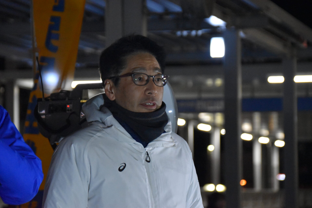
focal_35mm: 232
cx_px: 156
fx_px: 2015
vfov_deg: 5.9
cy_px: 104
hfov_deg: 8.9
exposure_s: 1/125
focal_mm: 155
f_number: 6
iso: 7200
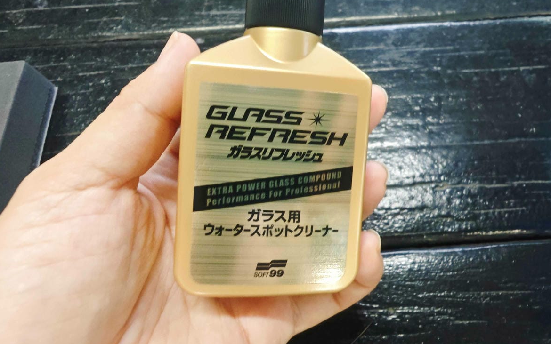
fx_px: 375
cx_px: 278
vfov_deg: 49.2
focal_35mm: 25
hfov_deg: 72.6
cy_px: 162
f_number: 1.8
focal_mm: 2.03
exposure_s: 1/20
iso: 640
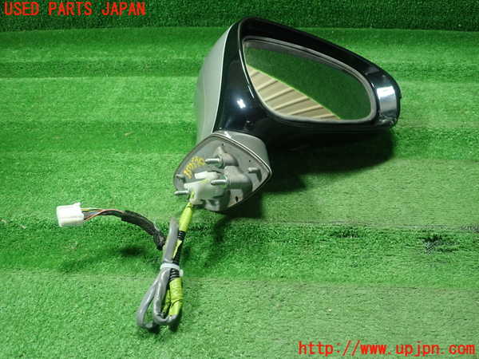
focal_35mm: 30
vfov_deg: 46.8
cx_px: 240
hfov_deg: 60.0
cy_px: 180
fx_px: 415
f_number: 2.3
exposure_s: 1/125
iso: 500
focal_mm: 5.5
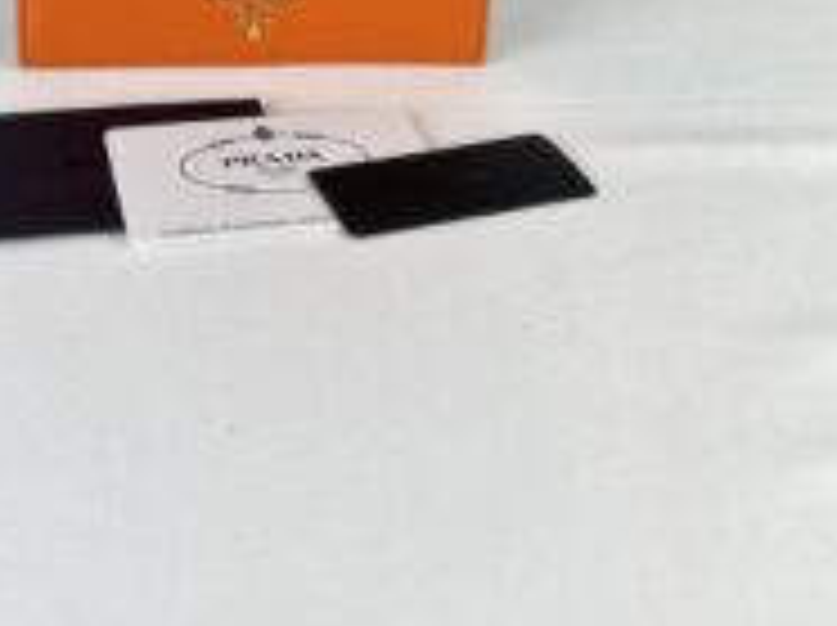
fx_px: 1352
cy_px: -122
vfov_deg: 23.8
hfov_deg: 33.8
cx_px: 225
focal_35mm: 56
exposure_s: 1/129
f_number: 1.5
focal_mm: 5.7
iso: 32
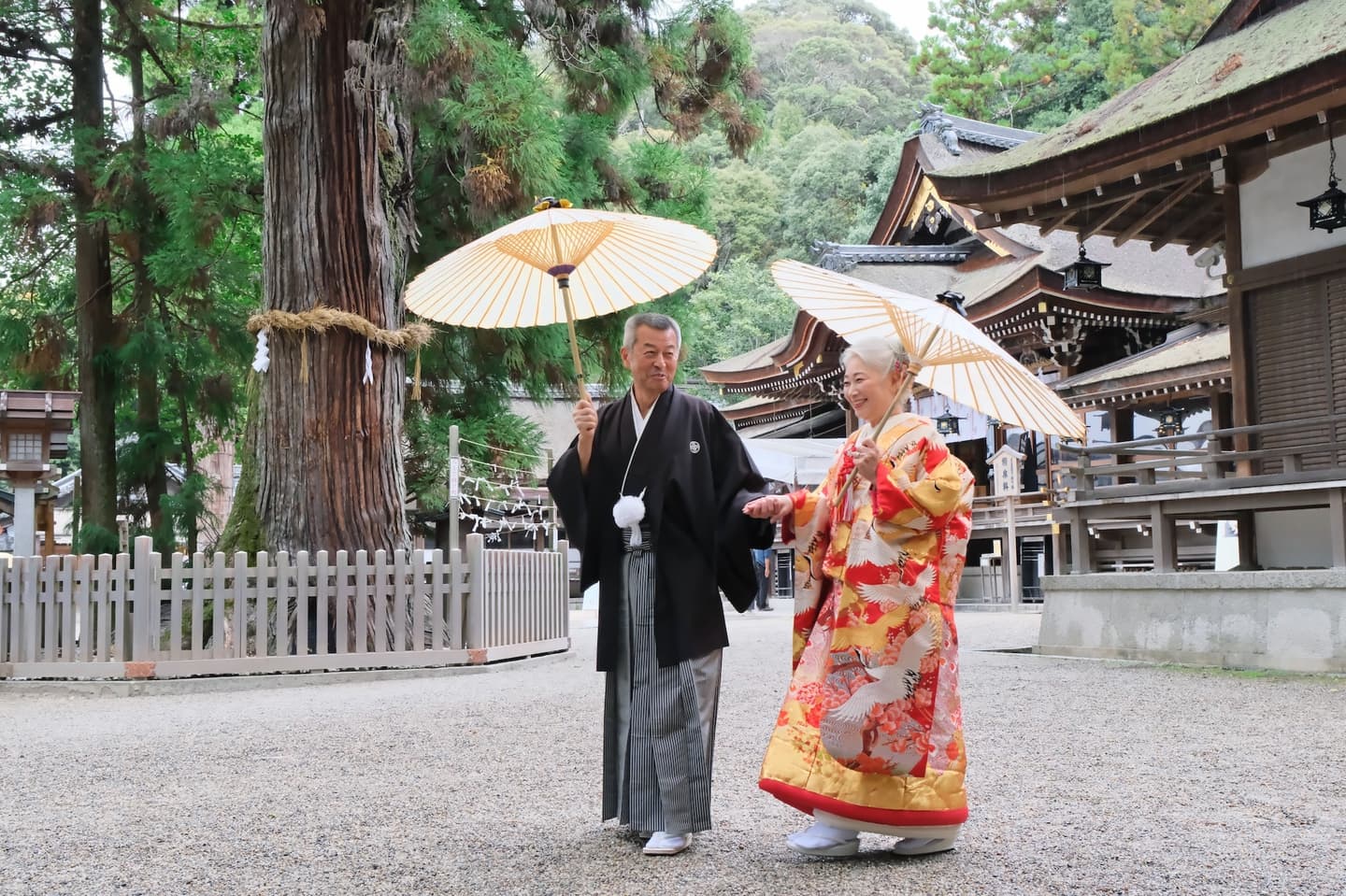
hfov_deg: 49.6
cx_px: 673
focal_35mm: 39
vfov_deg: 34.2
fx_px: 1458
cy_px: 448
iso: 3200
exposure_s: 1/80
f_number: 5.6
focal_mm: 26.2
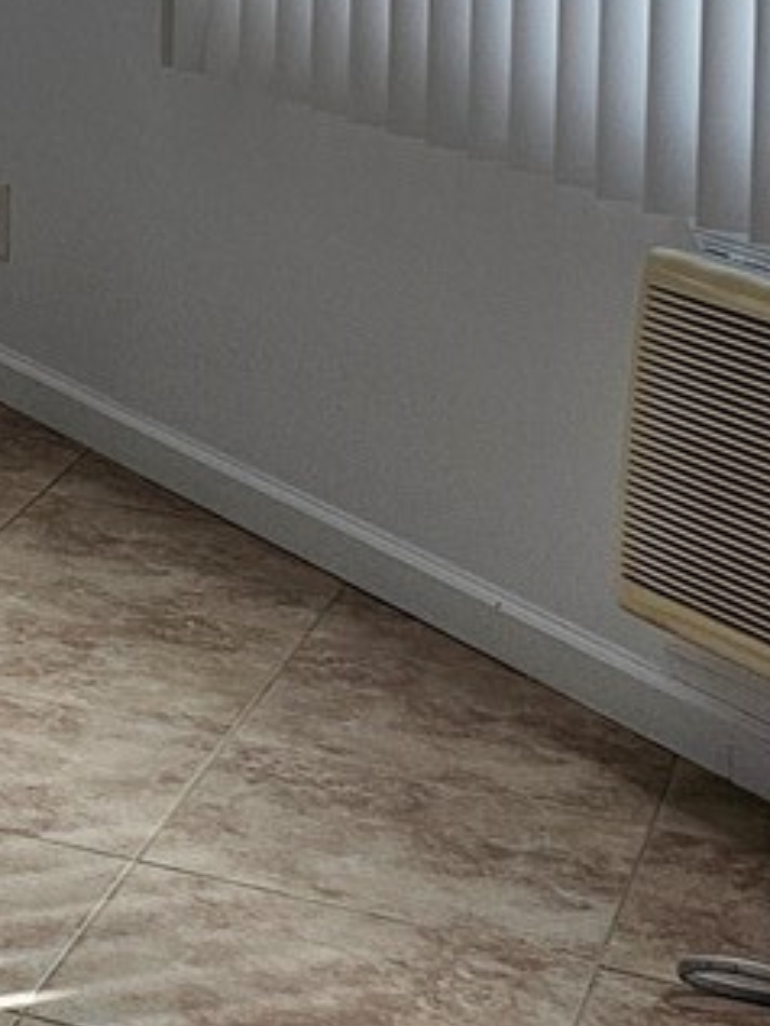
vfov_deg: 15.9
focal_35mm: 116
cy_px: -408
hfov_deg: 10.9
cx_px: -1077
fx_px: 3438
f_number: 1.7
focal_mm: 6.3
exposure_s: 1/180
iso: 64
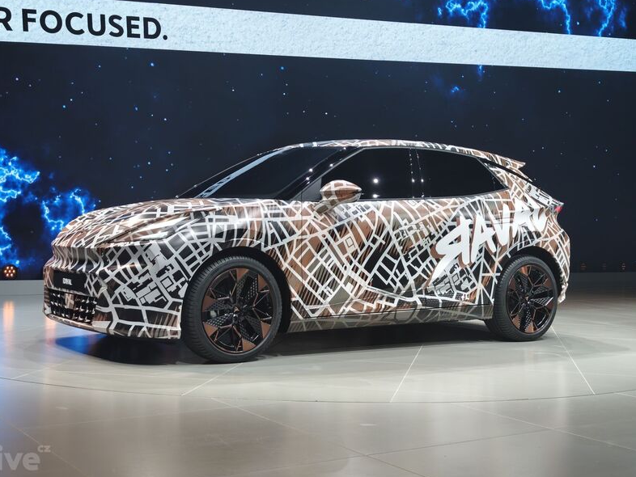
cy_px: 222
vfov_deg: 29.1
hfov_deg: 38.2
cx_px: 291
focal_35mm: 50
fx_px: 919
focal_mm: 8.72
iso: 320
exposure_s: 1/100
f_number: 1.63
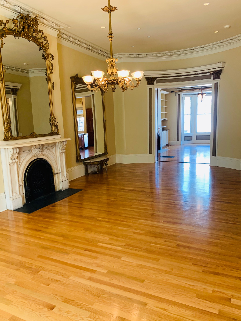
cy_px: 160
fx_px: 241
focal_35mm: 26
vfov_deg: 67.3
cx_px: 120
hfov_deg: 53.1
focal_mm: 4.25
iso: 125
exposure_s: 1/60
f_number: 1.8
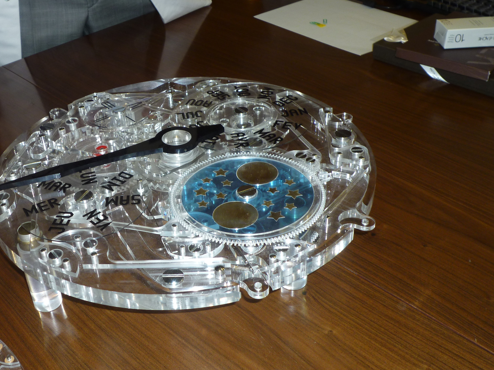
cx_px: 176
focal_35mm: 44
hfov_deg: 42.5
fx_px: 628
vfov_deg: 32.9
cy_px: 179
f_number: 3.6
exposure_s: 1/30
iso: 100
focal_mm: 5.8
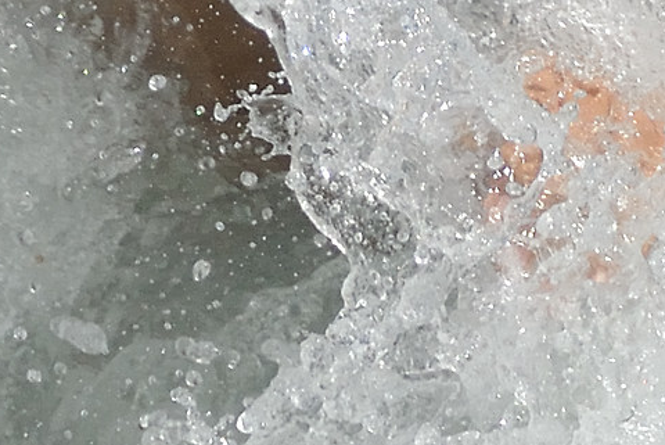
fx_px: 21169
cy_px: -284
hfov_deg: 1.8
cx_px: 580
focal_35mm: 1145
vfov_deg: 1.2
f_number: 5.6
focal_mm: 85
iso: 400
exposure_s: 1/4000
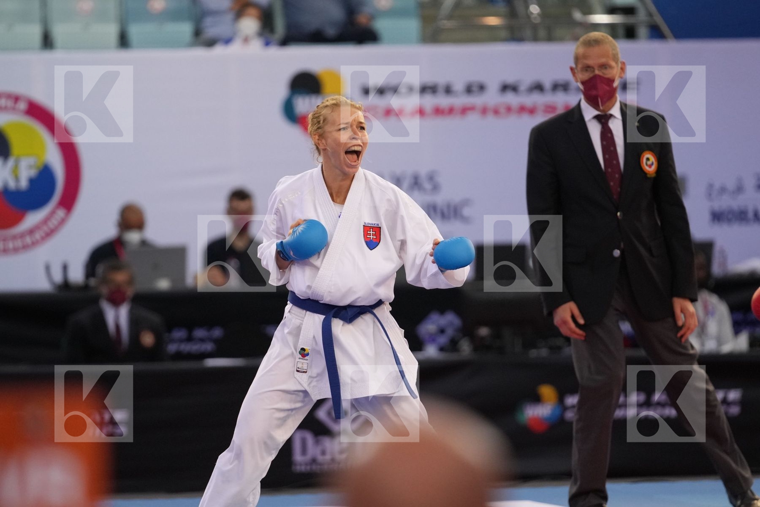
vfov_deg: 4.6
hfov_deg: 6.9
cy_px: 254
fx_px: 6333
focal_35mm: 300
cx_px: 380
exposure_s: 1/1000
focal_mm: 200
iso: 2000
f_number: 2.8
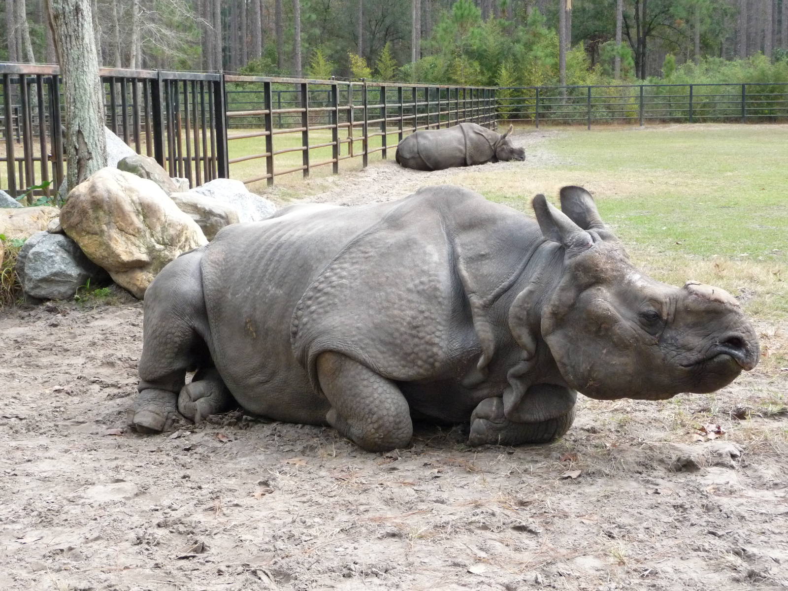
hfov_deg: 34.9
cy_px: 296
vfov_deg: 26.6
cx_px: 394
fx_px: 1252
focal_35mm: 55
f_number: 4.3
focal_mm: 9.3
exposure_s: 1/400
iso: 400
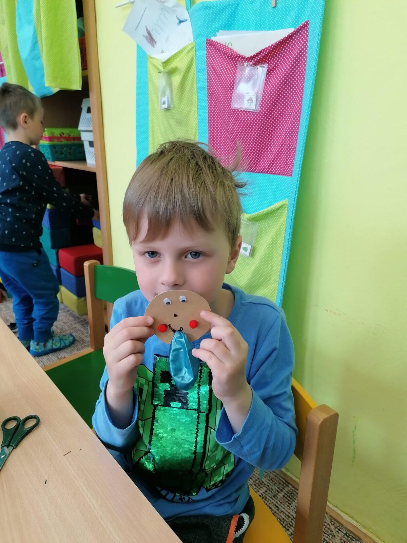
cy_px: 272
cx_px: 204
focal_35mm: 27
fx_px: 423
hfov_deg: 51.4
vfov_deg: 65.3
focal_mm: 4.75
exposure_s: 1/100
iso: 160
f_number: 1.8
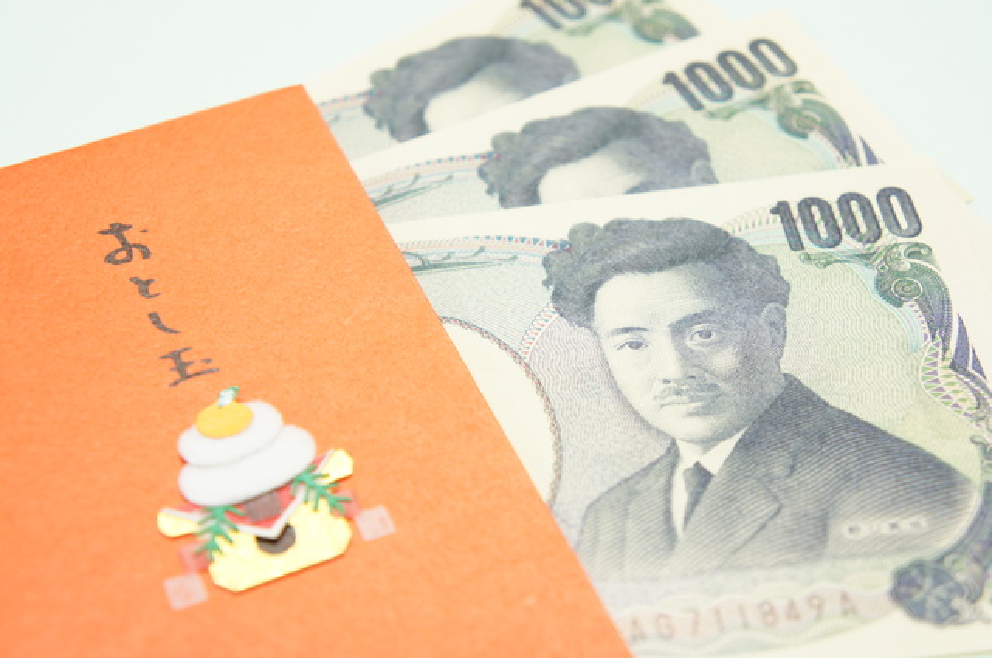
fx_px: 1734
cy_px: 329
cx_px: 496
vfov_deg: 21.5
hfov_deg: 31.9
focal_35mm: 63
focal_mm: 42
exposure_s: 1/4
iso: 200
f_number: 4.5
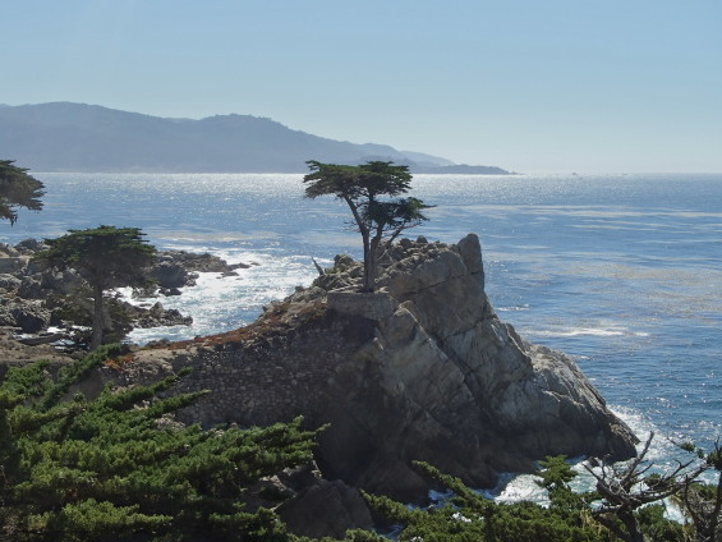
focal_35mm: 52
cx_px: 341
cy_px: 256
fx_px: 1085
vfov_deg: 28.0
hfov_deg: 36.8
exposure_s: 1/500
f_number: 4.9
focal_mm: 8.8
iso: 100
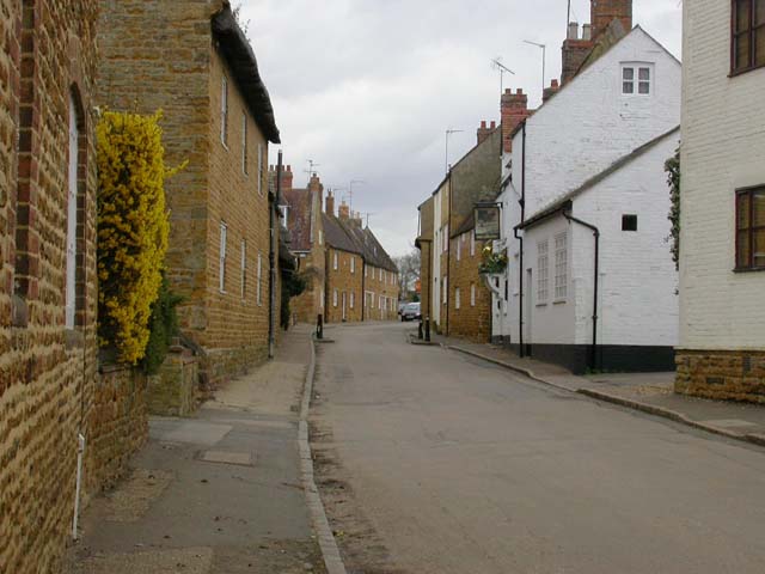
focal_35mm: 74
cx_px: 382
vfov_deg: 19.9
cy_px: 287
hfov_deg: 26.3
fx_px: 1635
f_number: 6.1
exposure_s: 1/277
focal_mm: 15.3
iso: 100
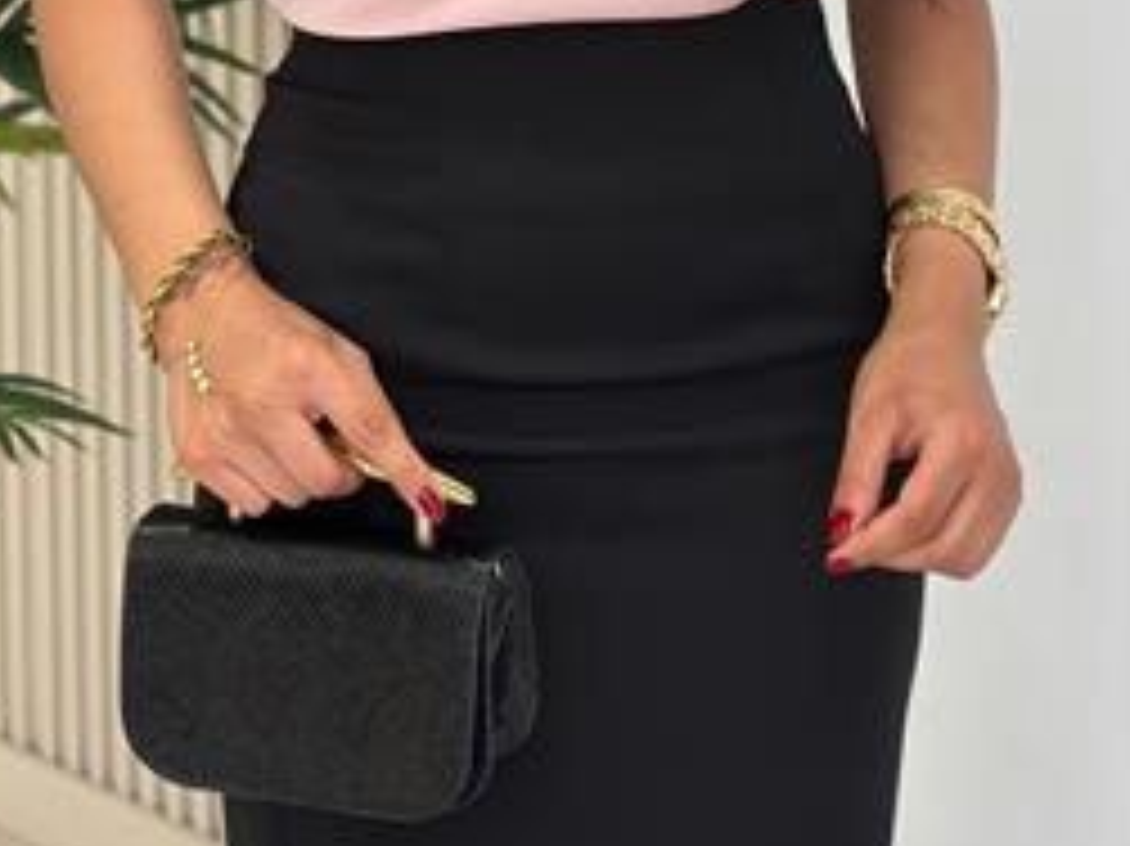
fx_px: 3328
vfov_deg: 14.0
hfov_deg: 19.3
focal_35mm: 102
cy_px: -227
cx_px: 549
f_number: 1.78
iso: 80
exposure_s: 1/245
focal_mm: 6.86
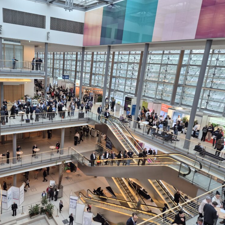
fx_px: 206
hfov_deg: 56.0
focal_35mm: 28
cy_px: 114
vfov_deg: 57.3
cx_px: 74
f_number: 1.8
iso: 100
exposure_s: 1/100
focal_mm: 5.4
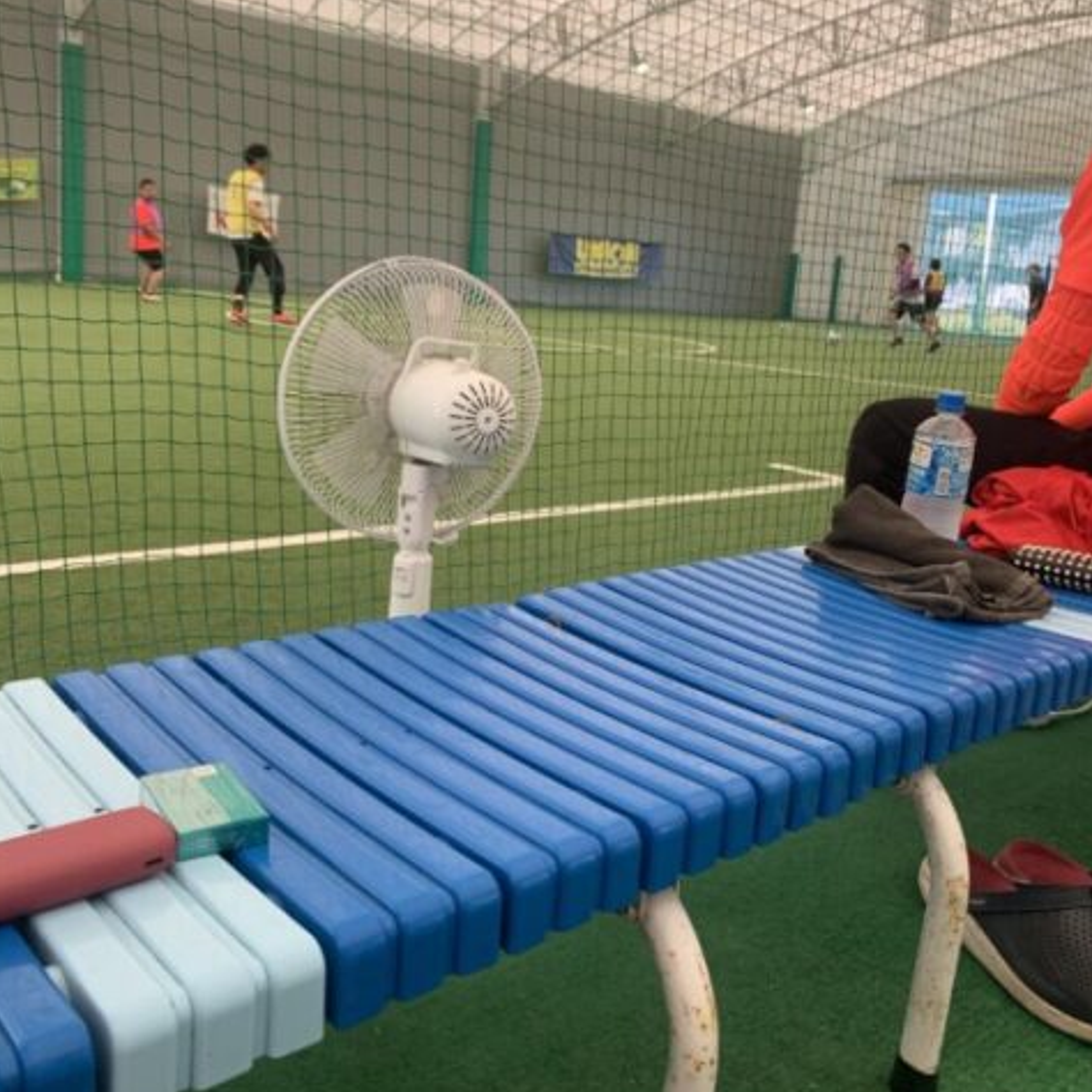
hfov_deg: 52.5
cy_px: 493
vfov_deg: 52.4
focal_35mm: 31
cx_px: 544
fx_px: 1106
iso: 25
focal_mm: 4.25
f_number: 1.8
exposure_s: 1/193
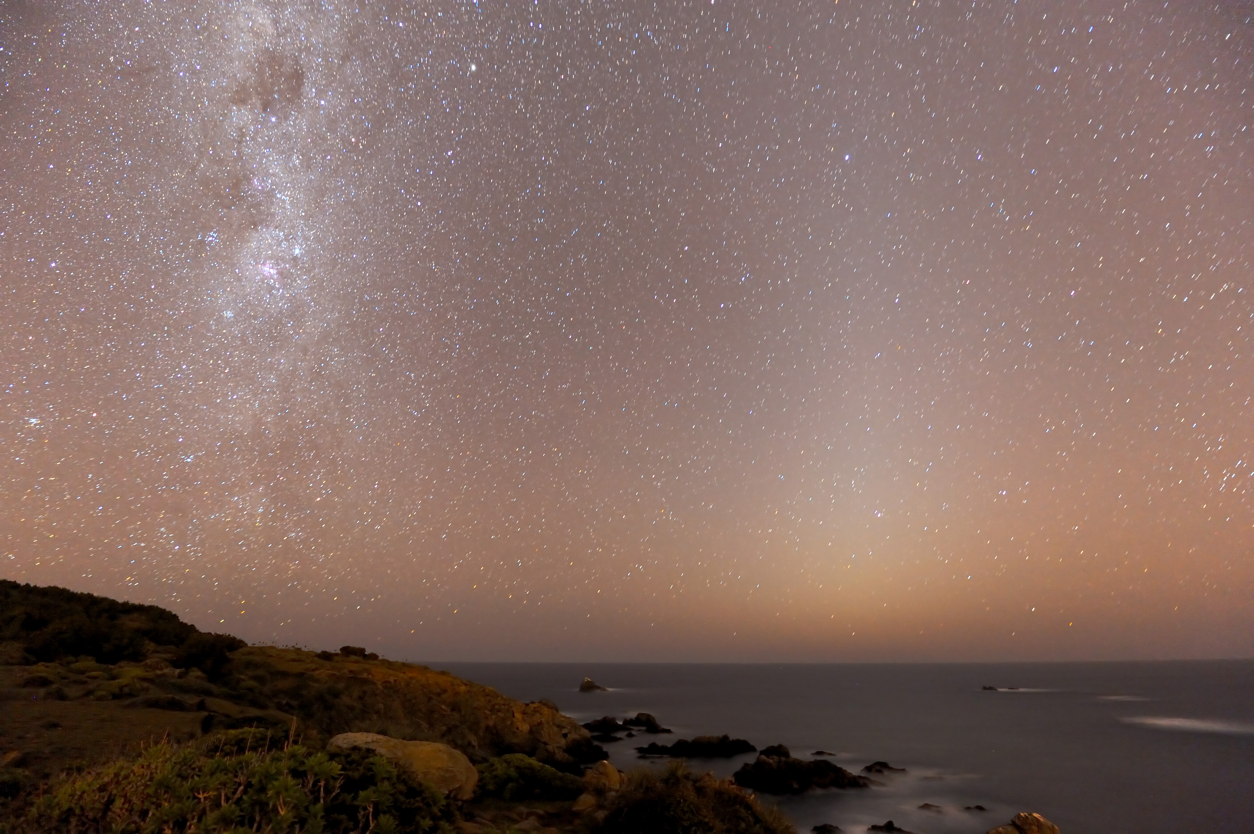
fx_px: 487
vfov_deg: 81.1
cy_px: 417
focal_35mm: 14
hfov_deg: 104.3
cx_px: 627
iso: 3200
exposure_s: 63.9
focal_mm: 14
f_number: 2.8
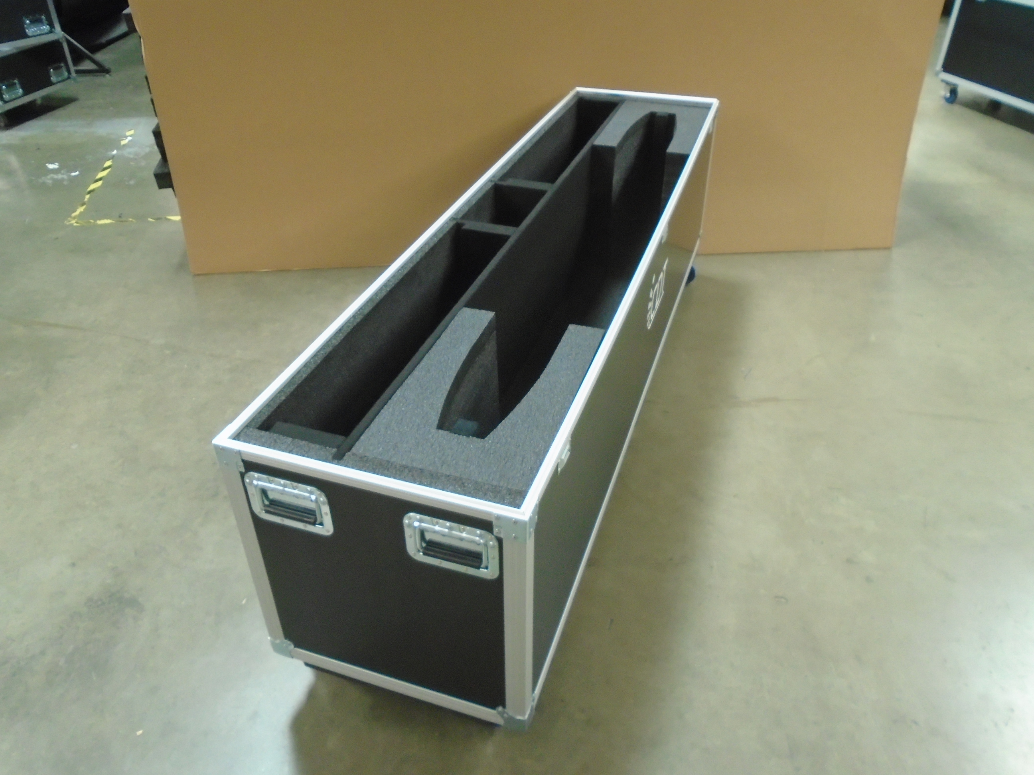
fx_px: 777
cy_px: 388
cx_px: 517
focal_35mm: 26
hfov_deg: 67.3
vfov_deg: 53.1
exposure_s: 1/13
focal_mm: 4.6
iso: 400
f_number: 3.2
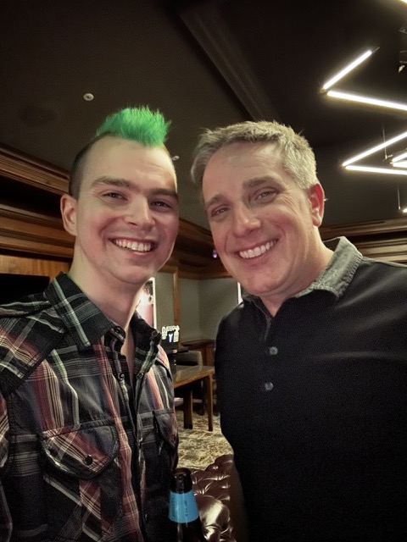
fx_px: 361
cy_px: 271
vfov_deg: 73.9
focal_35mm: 23
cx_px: 204
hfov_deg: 58.9
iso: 1250
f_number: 1.9
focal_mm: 2.69
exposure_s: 1/8
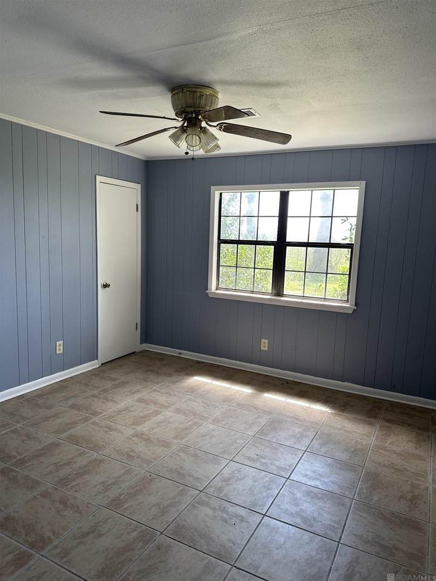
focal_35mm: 24
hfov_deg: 56.8
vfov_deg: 71.6
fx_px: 403
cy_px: 290
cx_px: 218
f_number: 1.78
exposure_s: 1/166
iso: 80
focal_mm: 6.86
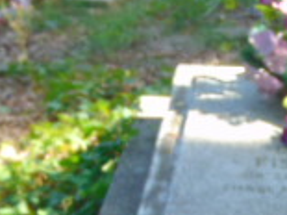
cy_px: 258
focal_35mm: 124
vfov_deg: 11.7
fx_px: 1027
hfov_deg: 15.2
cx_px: 368
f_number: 3.1
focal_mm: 5.4
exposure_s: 1/80
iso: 80
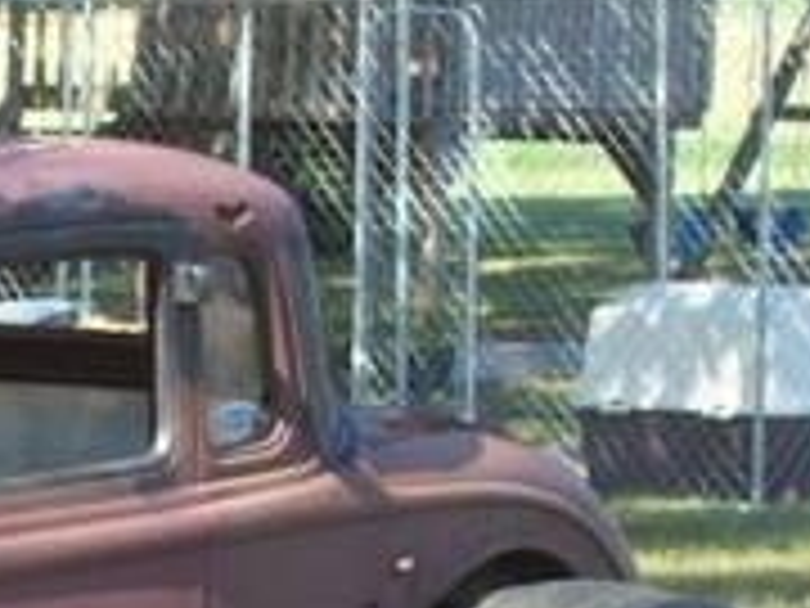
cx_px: -288
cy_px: 626
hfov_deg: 7.2
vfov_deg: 5.4
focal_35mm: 273
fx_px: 6388
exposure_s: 1/159
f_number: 4
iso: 80
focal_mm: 13.5
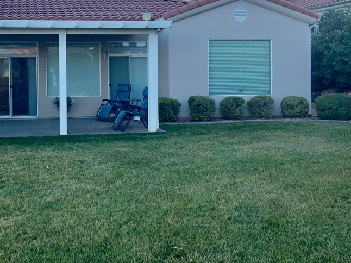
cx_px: 88
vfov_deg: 31.2
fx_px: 466
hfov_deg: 40.1
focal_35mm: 46
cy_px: 80
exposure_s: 1/770
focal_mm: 3
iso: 16
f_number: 1.8
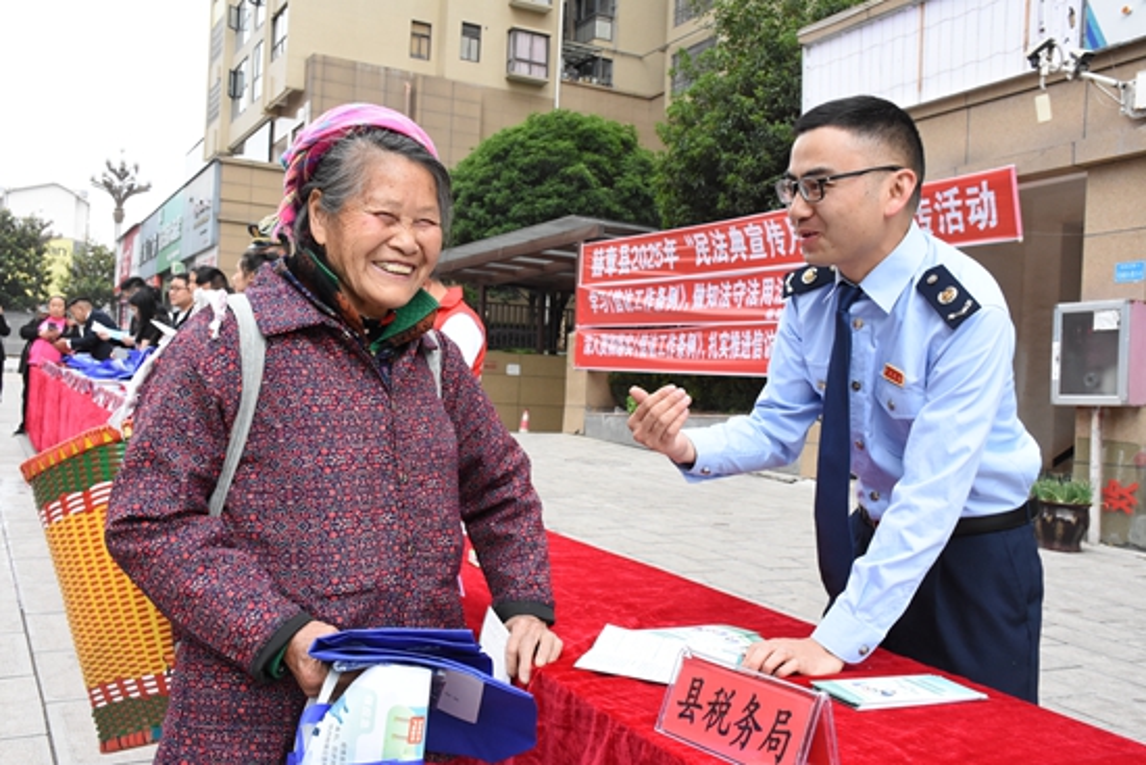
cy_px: 382
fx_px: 1146
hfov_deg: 53.1
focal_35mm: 36
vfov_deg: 36.9
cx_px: 573
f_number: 11
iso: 2000
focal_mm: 24
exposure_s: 1/500
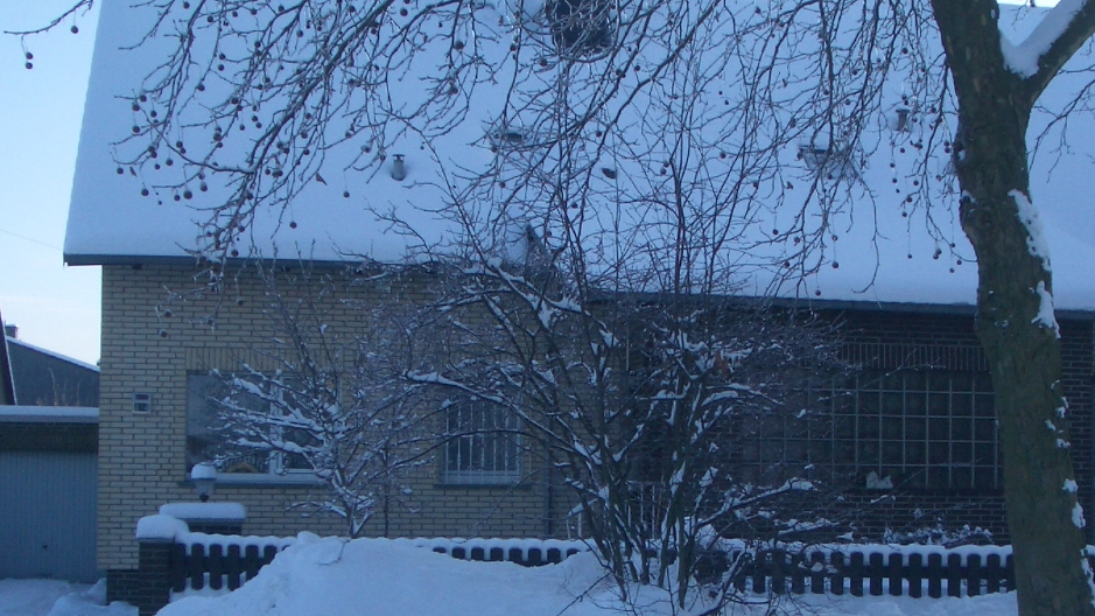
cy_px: 469
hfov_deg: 32.3
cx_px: 651
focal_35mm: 65
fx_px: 1887
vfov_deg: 18.4
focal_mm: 5.8
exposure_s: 1/250
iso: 50
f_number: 4.3
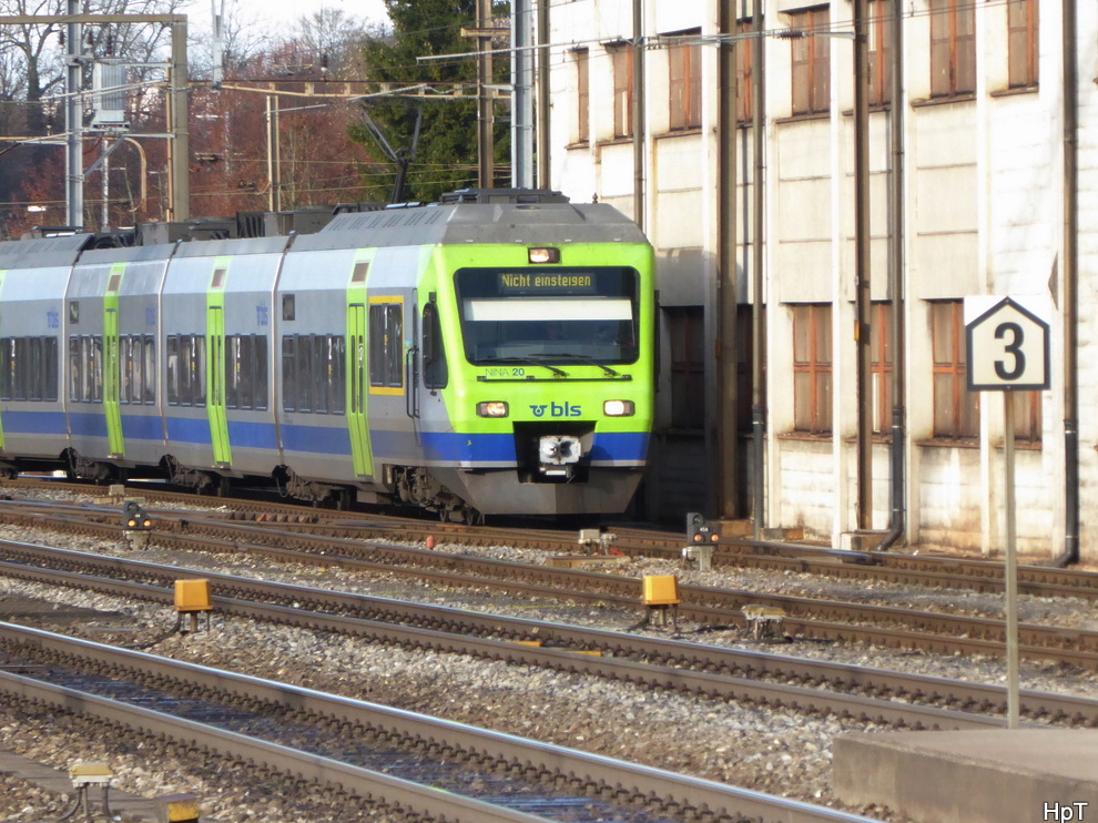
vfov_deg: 3.4
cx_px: 454
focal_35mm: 434
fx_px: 13763
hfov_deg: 4.6
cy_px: 354
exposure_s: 1/320
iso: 500
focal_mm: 57.7
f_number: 5.9
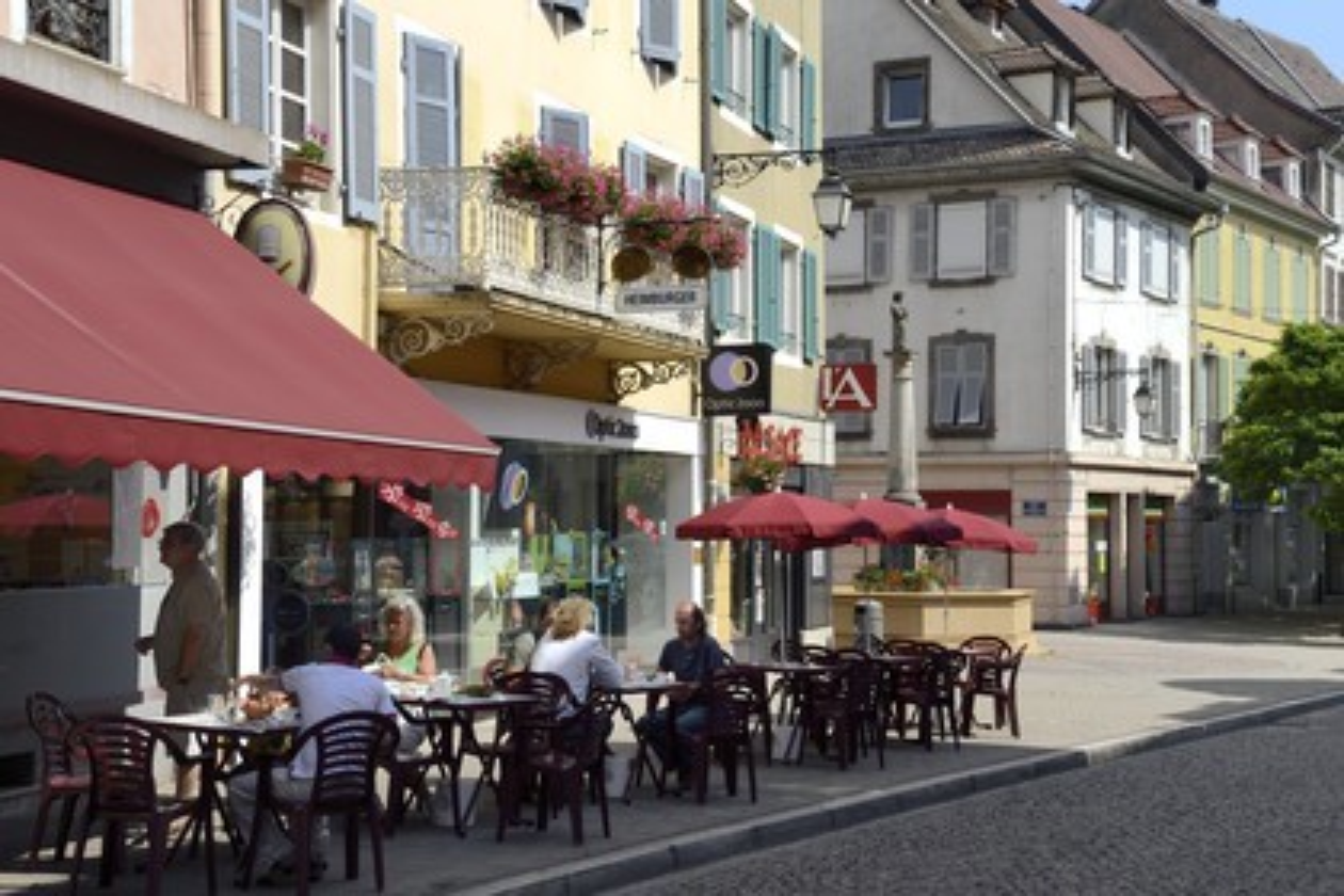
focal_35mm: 56
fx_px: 2091
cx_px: 672
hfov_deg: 35.6
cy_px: 448
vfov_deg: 24.2
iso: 200
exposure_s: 1/320
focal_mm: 56
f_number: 11
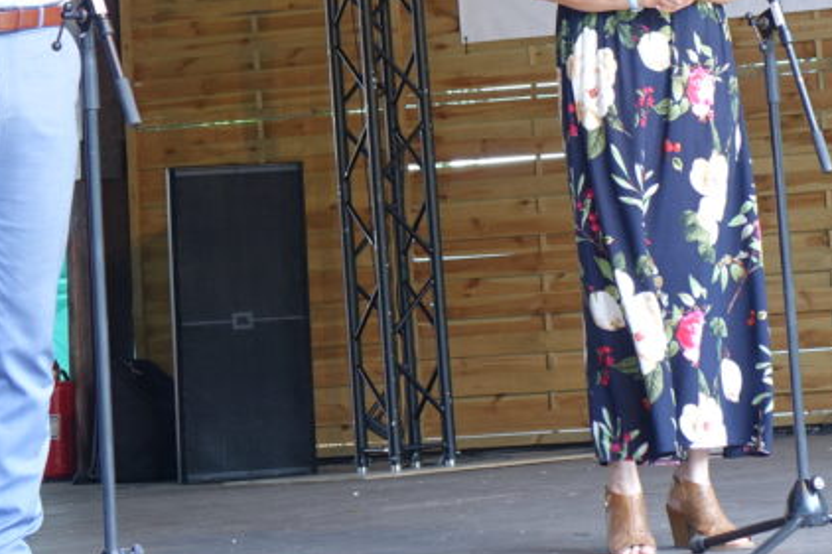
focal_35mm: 119
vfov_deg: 11.3
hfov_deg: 17.2
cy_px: -58
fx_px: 2749
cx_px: 530
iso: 160
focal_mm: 17.83
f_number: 2.8
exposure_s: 1/50
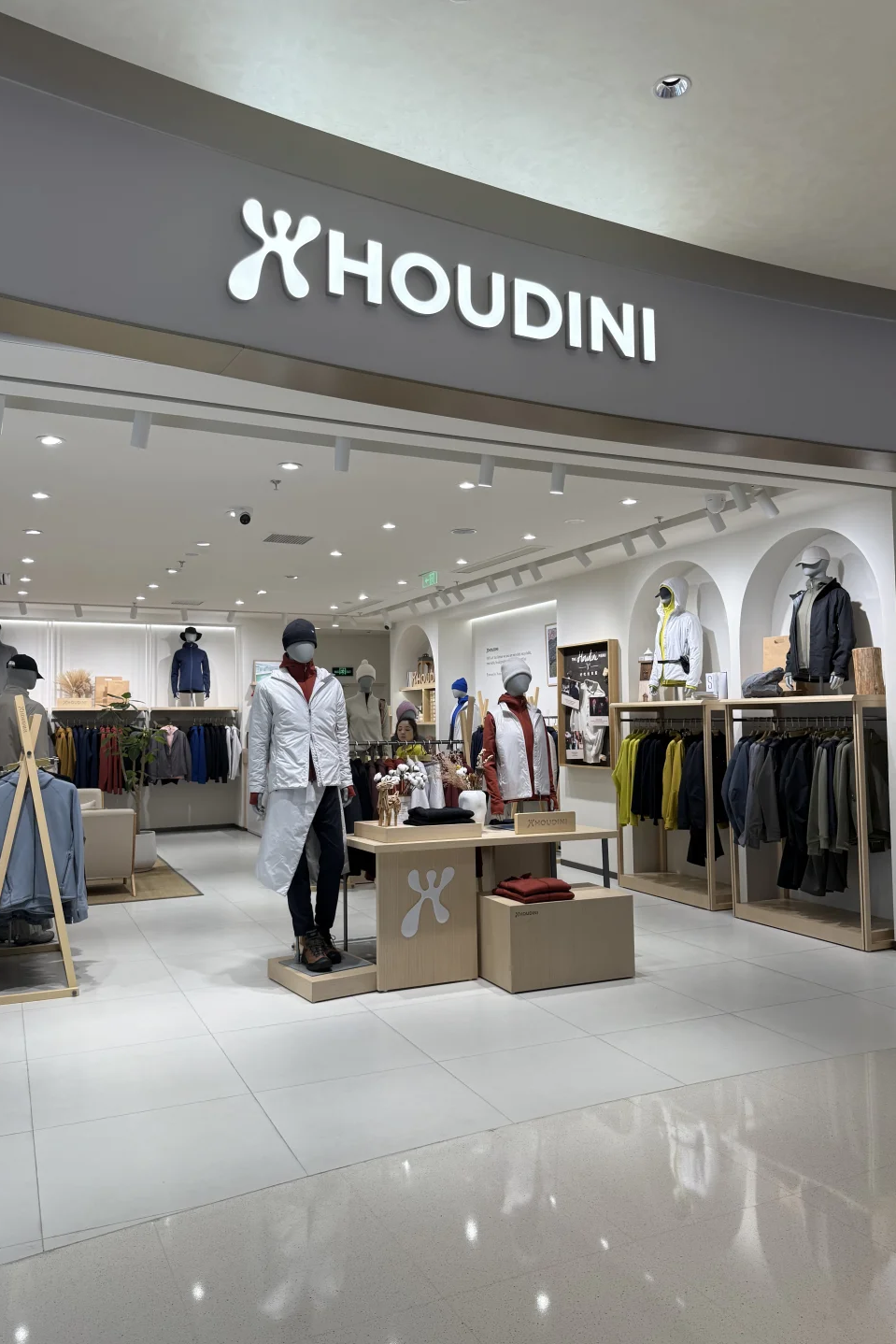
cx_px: 433
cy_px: 672
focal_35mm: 25
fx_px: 933
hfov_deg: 51.3
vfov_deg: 71.5
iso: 100
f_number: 1.78
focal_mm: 6.76
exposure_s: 1/303
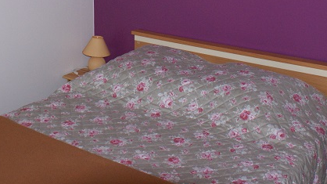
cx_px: 143
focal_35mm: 54
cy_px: -22
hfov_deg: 38.4
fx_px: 468
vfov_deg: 21.0
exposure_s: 1/60
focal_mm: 18
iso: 400
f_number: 5.6
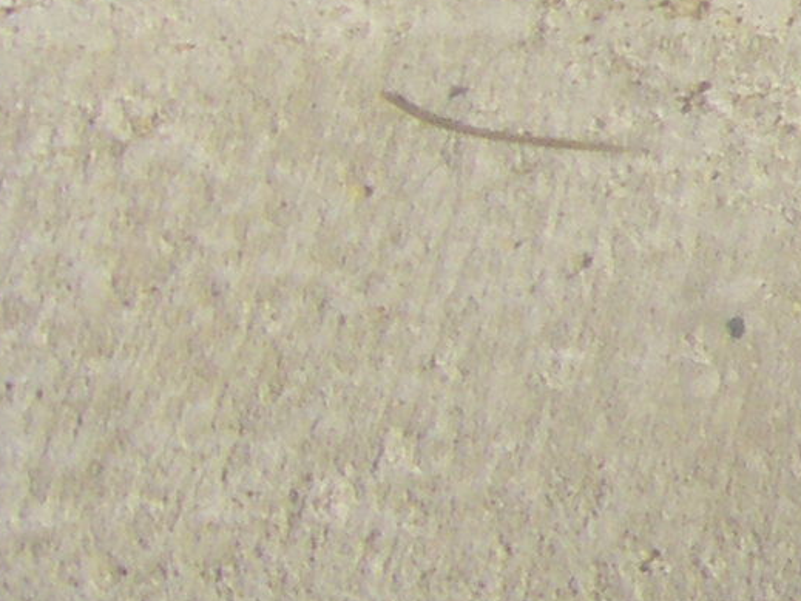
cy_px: -48
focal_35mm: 239
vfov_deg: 6.2
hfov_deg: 7.5
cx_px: 2249
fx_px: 5529
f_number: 7
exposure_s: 1/250
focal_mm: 6.3
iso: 64
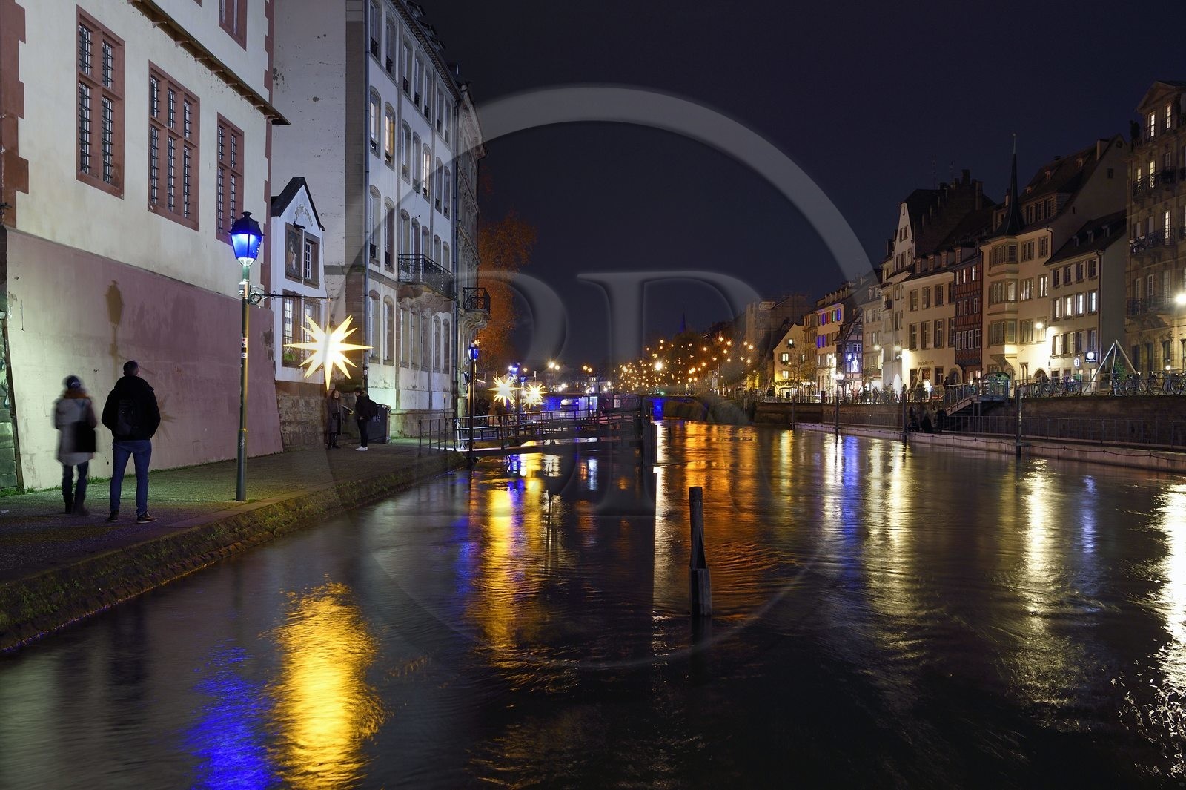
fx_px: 1152
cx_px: 593
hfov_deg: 54.5
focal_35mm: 35
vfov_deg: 37.8
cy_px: 395
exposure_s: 1.6
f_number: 6.3
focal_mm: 35
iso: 400
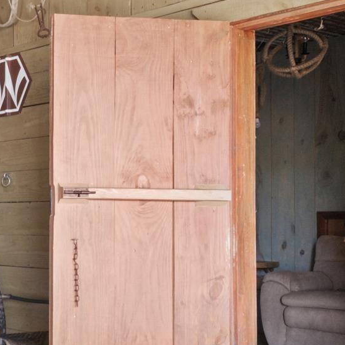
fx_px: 733
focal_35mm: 65
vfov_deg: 26.3
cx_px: -115
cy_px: 243
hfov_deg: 23.2
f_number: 10
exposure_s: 1/2
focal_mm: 11.5
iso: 800
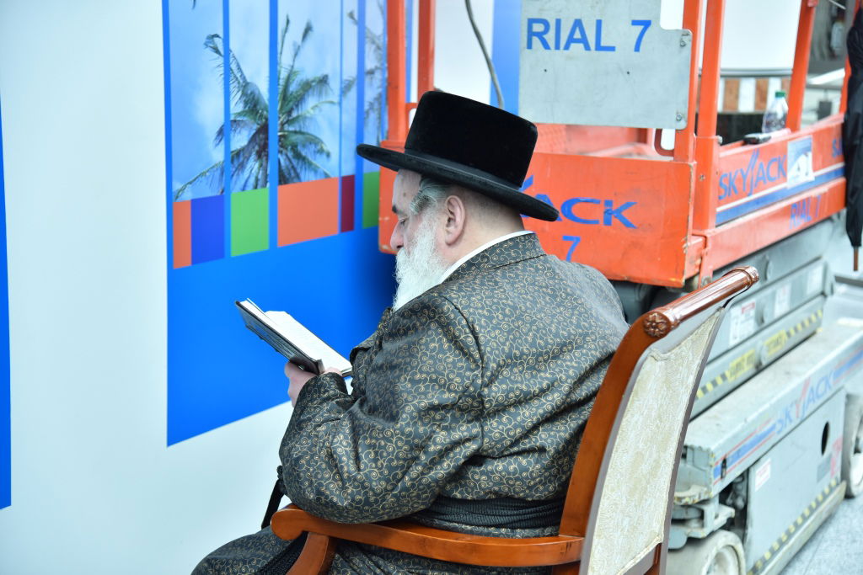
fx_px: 1558
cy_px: 288
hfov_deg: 31.0
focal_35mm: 65
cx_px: 432
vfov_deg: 20.9
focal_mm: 65
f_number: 4
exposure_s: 1/200
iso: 320
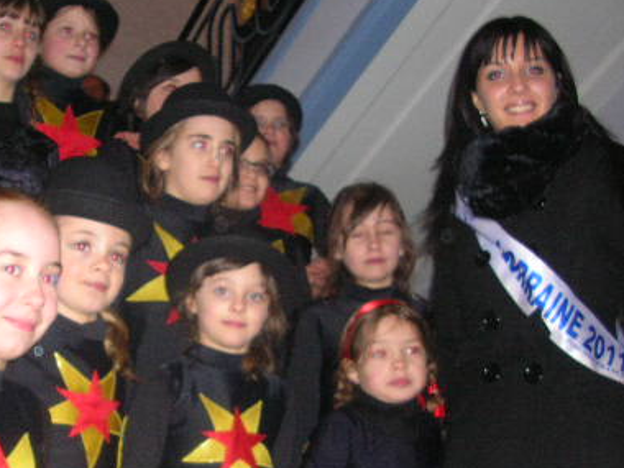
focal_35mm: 59
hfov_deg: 32.5
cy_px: 319
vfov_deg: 24.7
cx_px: 215
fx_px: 1064
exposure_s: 1/60.1
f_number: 2.8
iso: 140
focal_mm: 5.8
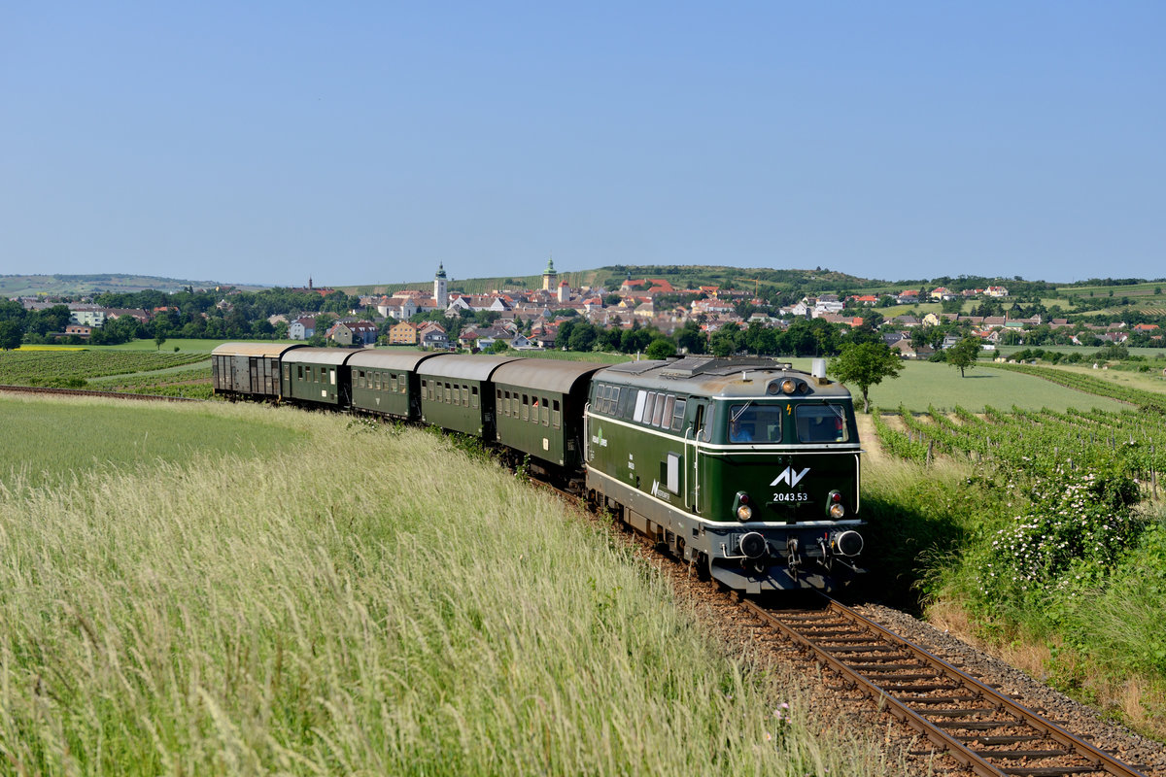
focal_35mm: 50
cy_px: 388
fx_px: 1619
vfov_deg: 27.0
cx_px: 583
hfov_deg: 39.6
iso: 250
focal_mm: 50
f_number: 6.3
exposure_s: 1/1600
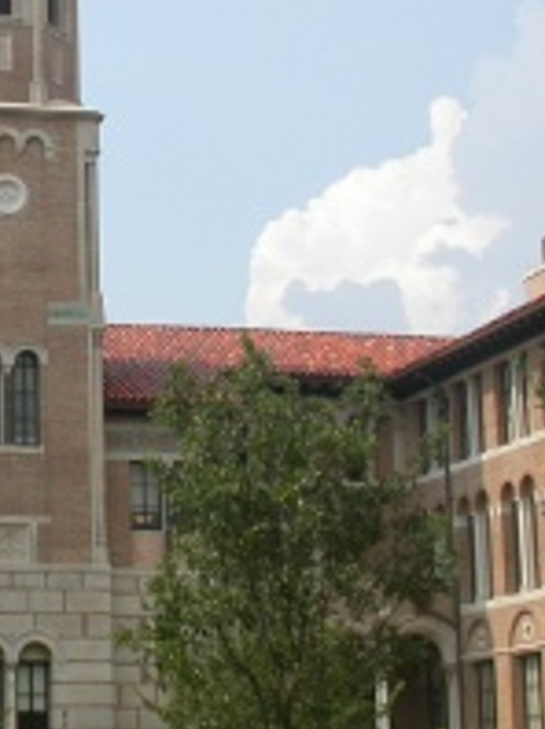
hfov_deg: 15.1
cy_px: 359
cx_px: -11
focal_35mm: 96
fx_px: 2020
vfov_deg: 20.5
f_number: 4.2
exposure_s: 1/1099
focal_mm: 7.85
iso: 100
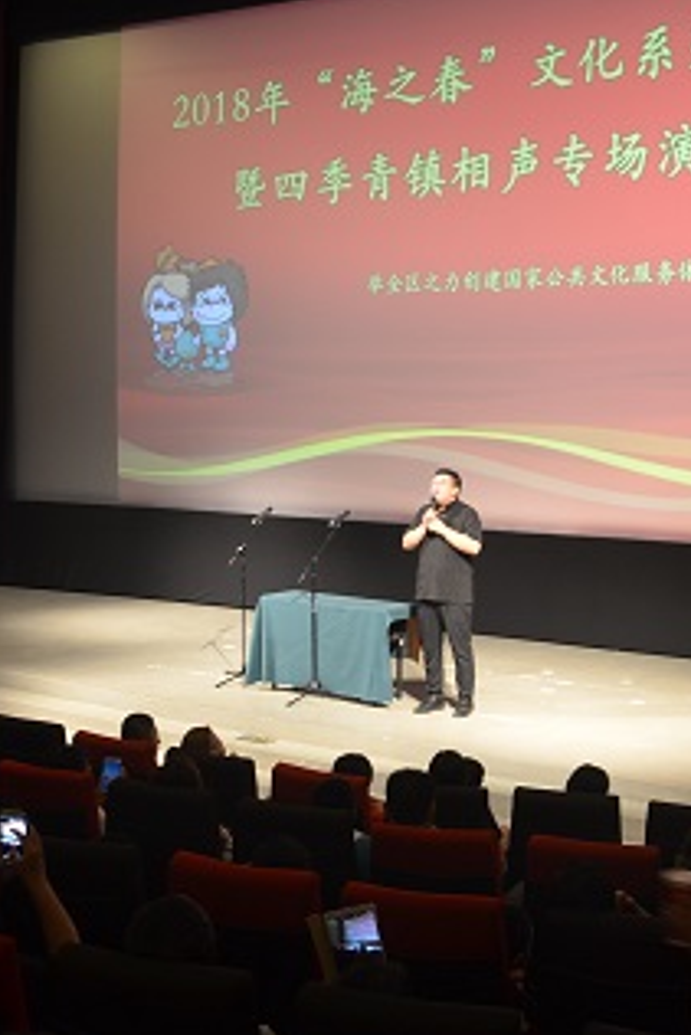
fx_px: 1294
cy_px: 504
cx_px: 409
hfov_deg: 29.8
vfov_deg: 43.6
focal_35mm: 45
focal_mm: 18
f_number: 3.5
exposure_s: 1/13
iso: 500
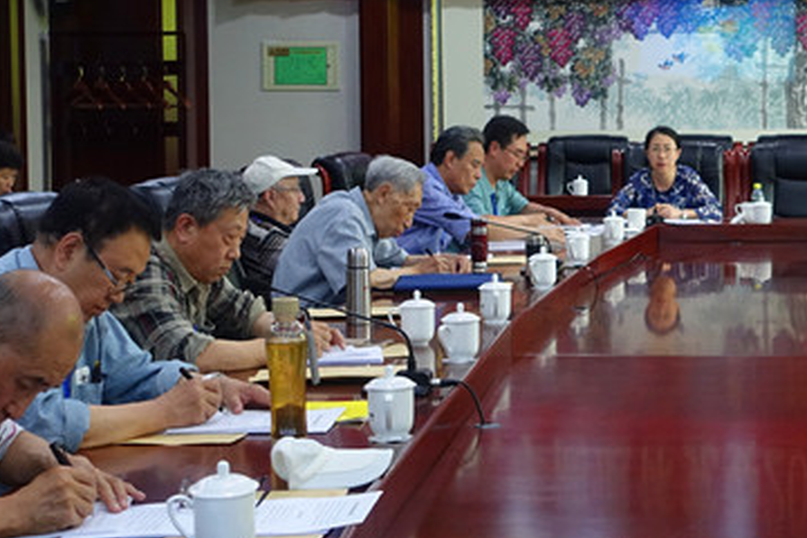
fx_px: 1793
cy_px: 183
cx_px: 684
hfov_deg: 24.8
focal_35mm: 80
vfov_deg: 17.0
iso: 500
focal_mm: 13.16
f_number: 2.8
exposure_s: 1/40
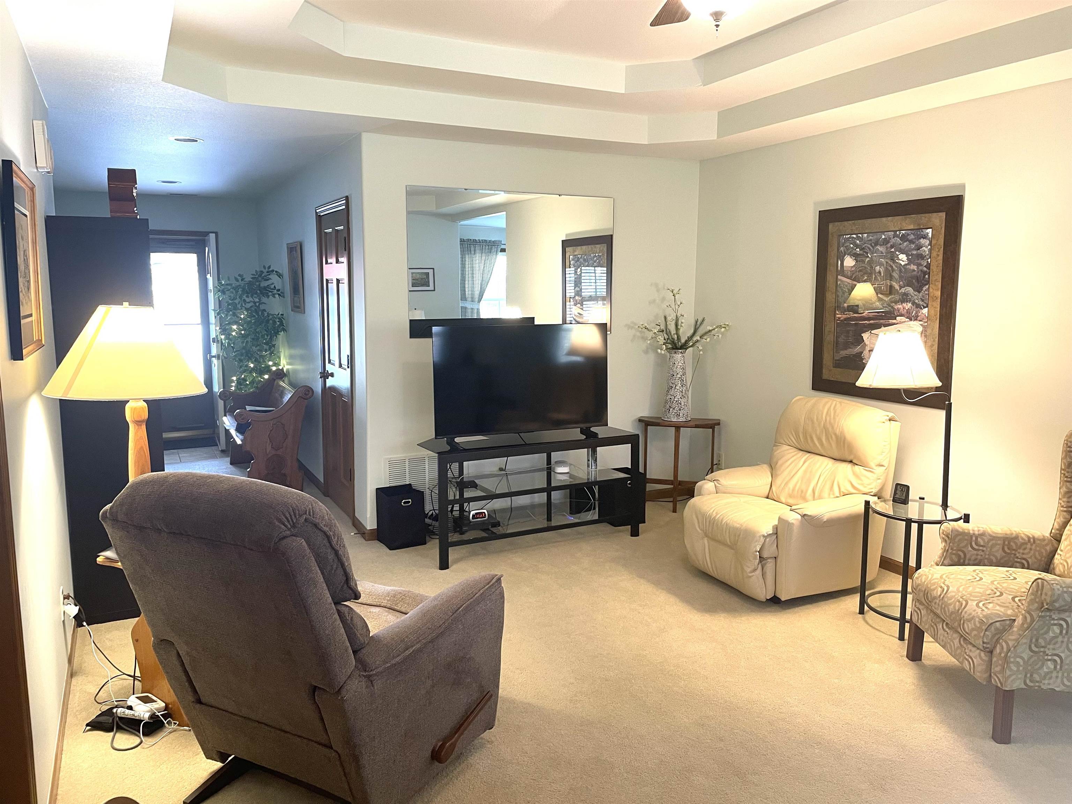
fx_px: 805
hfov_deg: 67.3
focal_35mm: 26
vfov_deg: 53.1
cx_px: 536
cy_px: 402
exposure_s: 1/60
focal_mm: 4.2
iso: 125
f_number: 1.6
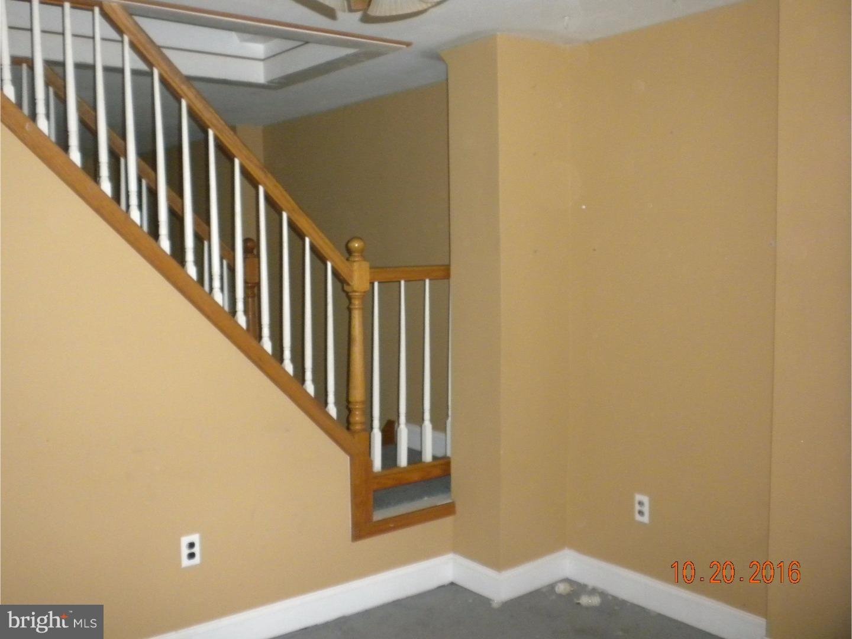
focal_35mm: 37
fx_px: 911
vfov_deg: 38.7
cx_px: 426
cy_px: 320
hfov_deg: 50.1
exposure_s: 1/30
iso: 400
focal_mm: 6.6
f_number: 3.5
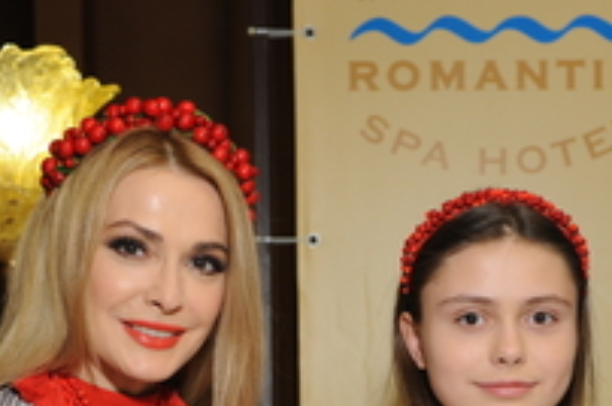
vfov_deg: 12.5
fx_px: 1765
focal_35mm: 104
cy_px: 589
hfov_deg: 19.6
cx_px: 424
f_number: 3.5
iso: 1000
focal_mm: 35
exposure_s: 1/200
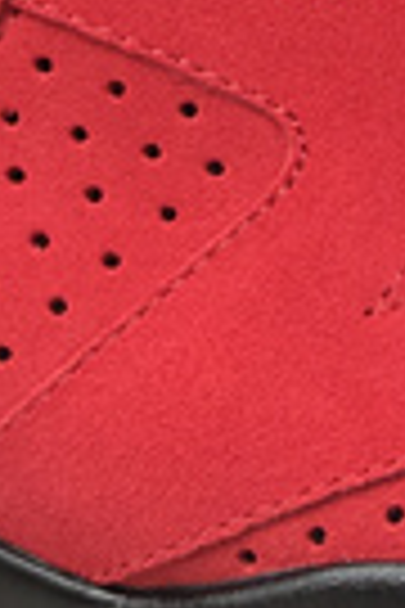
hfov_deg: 4.2
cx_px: 392
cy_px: -142
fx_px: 5484
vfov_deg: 6.3
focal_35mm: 325
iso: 20
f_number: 2.8
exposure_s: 1/183
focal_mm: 6.6
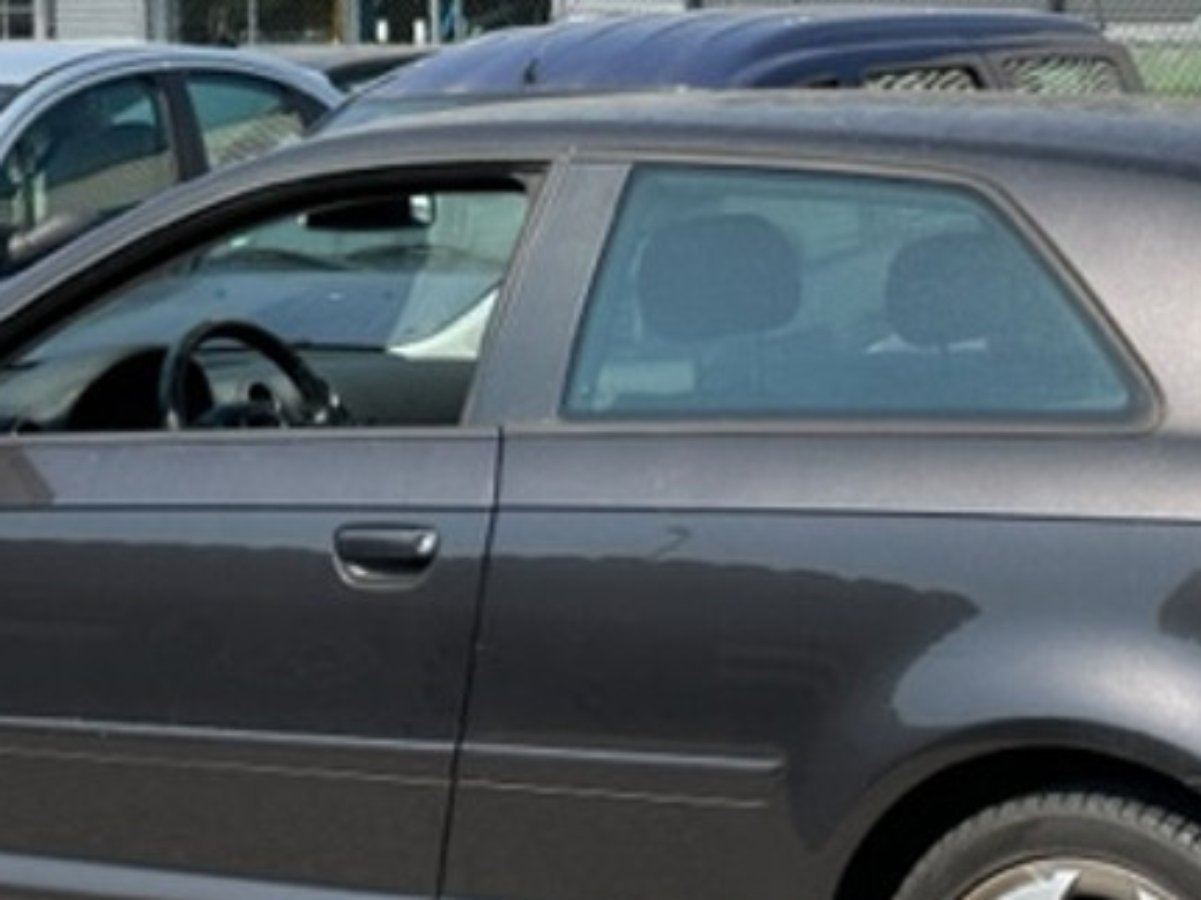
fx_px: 3954
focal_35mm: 114
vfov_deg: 13.0
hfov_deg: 17.3
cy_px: 248
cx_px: 725
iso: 64
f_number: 1.78
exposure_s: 1/3155
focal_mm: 6.86
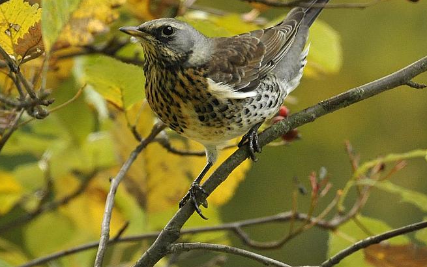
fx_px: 10296
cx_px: 193
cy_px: 65
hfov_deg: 2.4
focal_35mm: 885
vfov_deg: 1.5
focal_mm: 370
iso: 1250
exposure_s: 1/640
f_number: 5.6
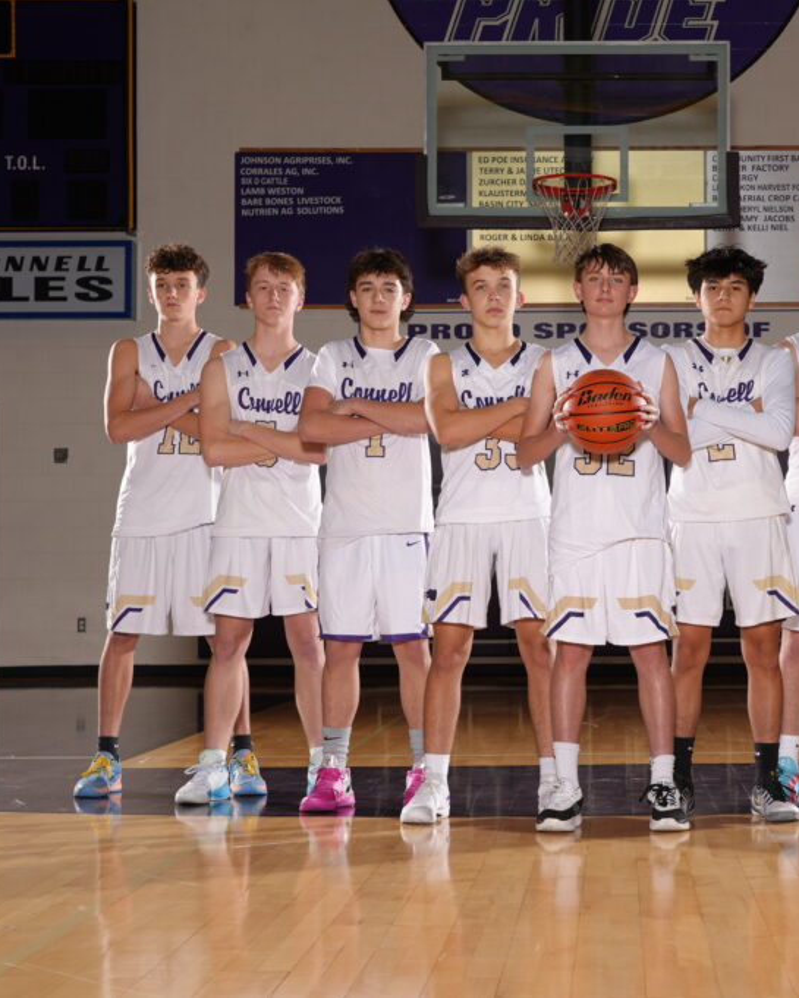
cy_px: 499
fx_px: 2128
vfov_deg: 26.4
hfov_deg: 21.1
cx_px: 603
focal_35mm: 72
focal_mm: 51
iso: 125
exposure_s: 1/125
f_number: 8
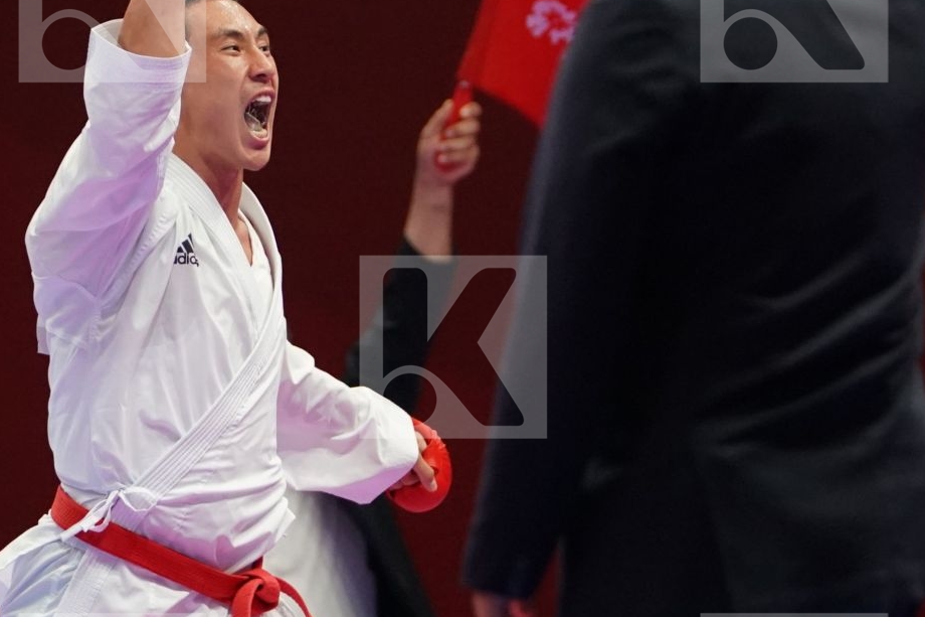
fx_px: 14180
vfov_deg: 2.5
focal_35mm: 552
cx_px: 113
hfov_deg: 3.7
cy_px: 347
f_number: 4
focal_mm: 188
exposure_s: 1/1000
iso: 4000
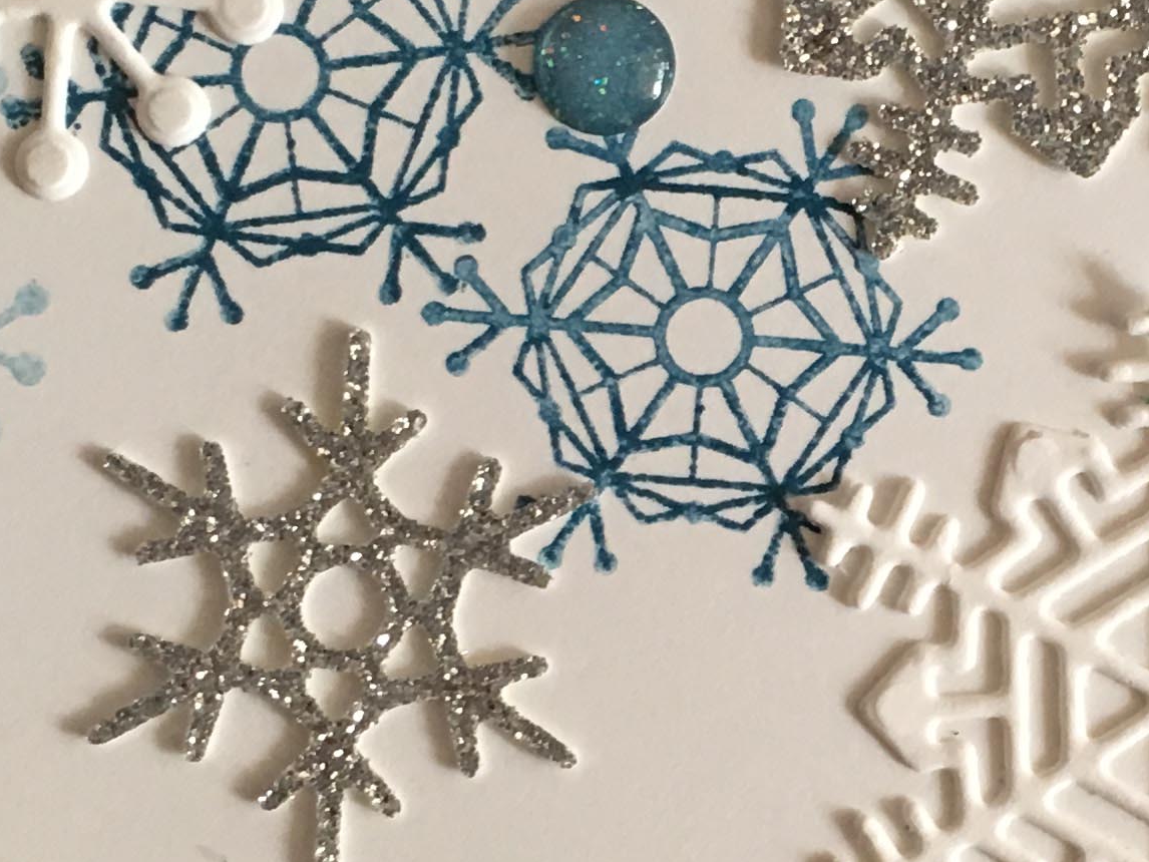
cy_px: 496
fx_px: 3386
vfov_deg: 14.5
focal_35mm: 102
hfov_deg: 18.9
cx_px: 1054
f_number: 2.2
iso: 100
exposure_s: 1/33
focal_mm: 4.15
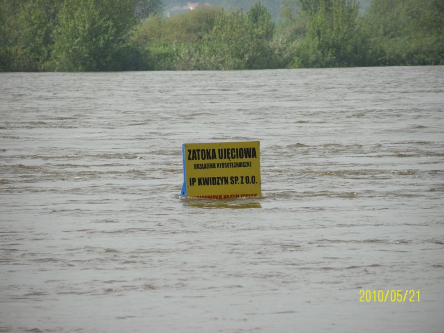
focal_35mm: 502
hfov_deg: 3.9
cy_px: 166
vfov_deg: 3.0
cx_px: 222
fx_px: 6439
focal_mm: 89.3
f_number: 5
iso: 64
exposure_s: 1/640
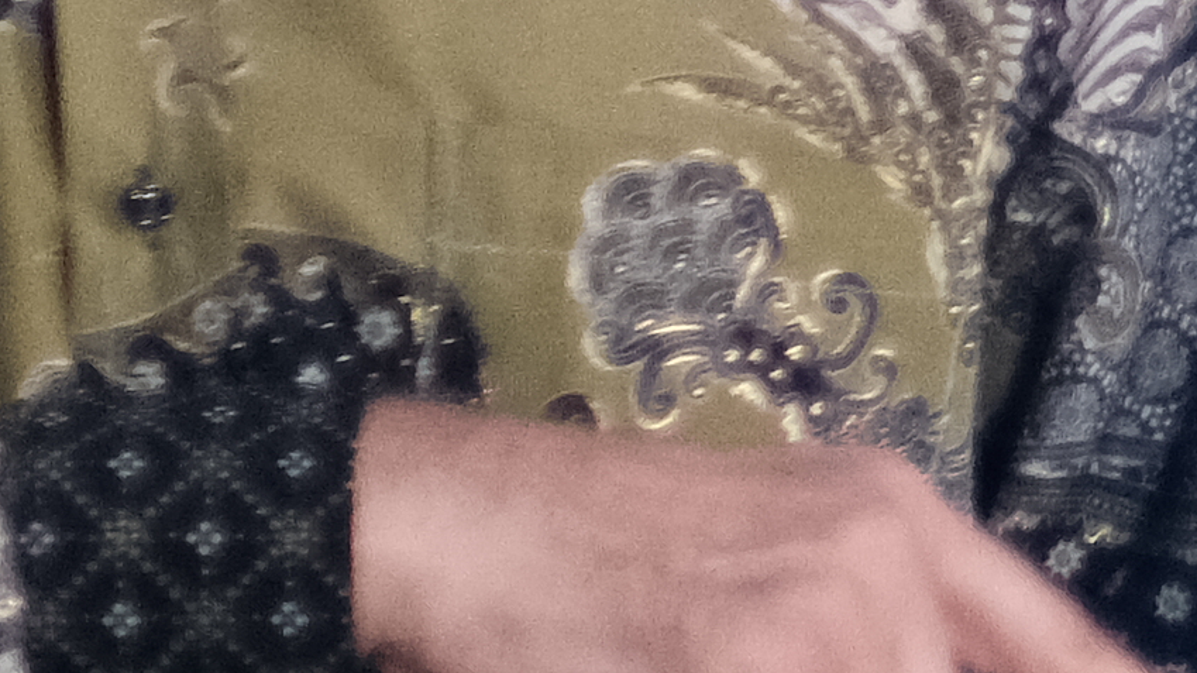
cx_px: 3783
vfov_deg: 1.9
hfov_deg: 3.3
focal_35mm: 647
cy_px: -182
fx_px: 20530
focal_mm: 56
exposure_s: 1/50
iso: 2000
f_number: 1.4
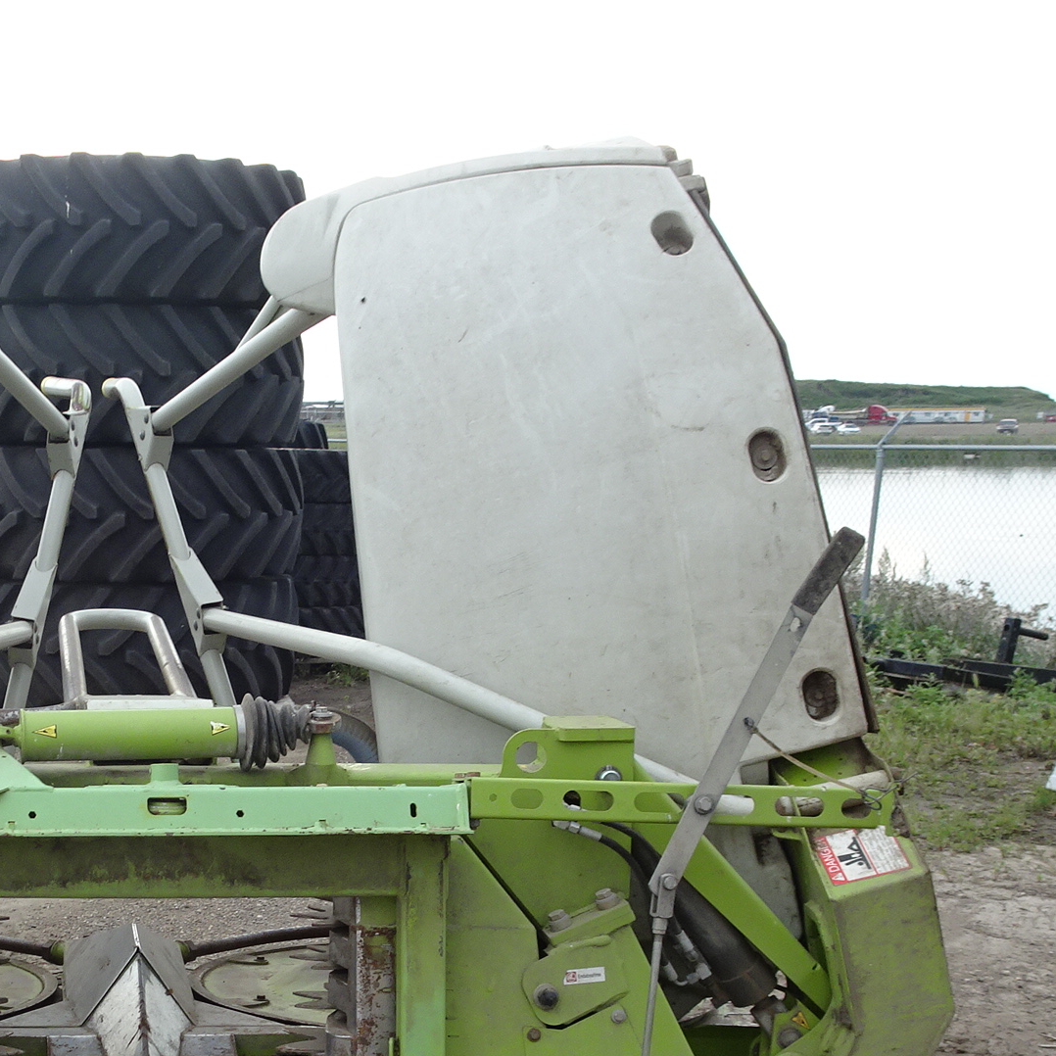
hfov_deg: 31.8
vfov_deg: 32.3
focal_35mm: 51
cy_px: 881
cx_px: 106
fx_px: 1760
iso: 80
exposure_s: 1/250
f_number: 3.5
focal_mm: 4.1
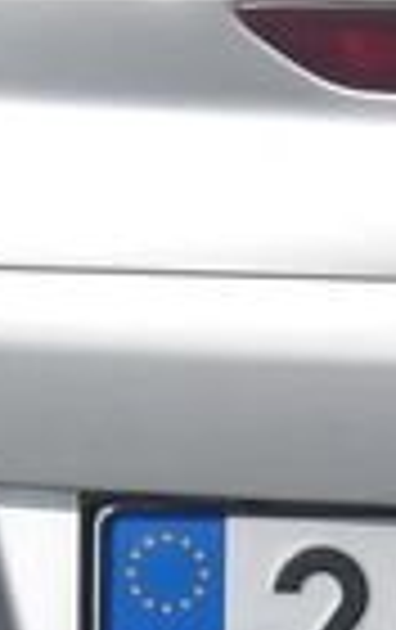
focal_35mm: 209
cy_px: 414
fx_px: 3594
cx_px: 688
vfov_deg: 10.0
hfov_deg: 6.2
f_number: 10.4
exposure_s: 1/220
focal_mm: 4.9
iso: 100
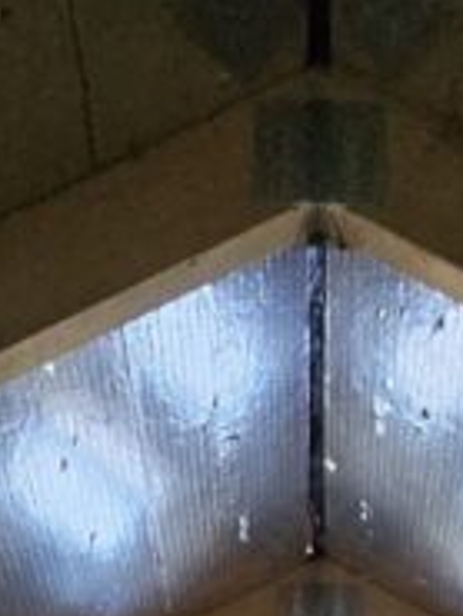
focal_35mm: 72
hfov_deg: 20.4
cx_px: 320
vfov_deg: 13.9
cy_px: 1592
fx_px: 1283
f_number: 2.2
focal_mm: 2.2
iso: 1250
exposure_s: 1/24
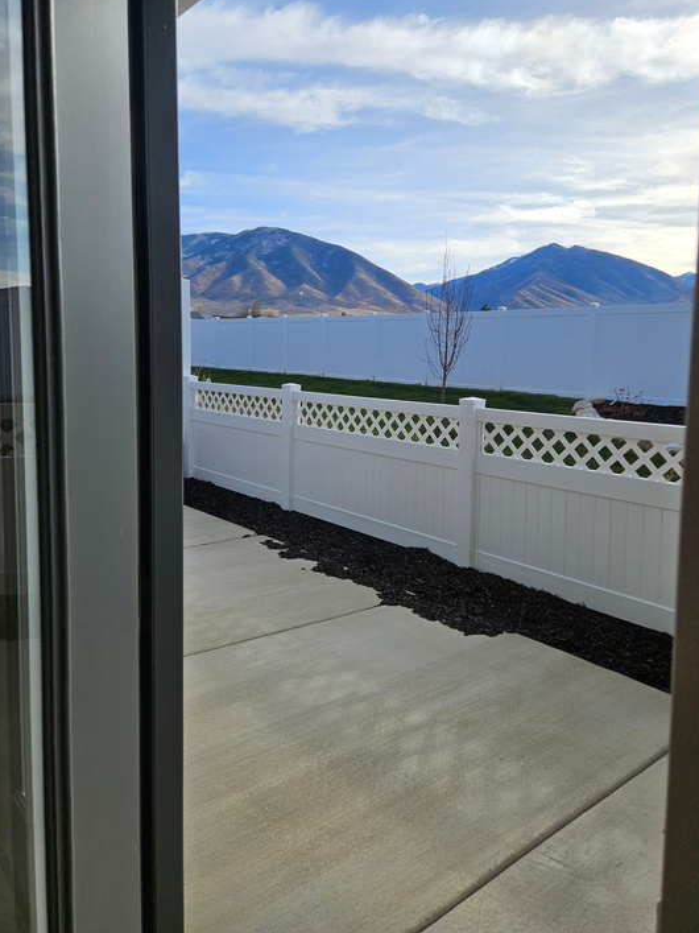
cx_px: 352
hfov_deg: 54.9
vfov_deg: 69.3
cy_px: 428
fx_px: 673
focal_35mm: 25
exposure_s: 1/1930
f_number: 1.8
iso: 25
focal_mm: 5.4
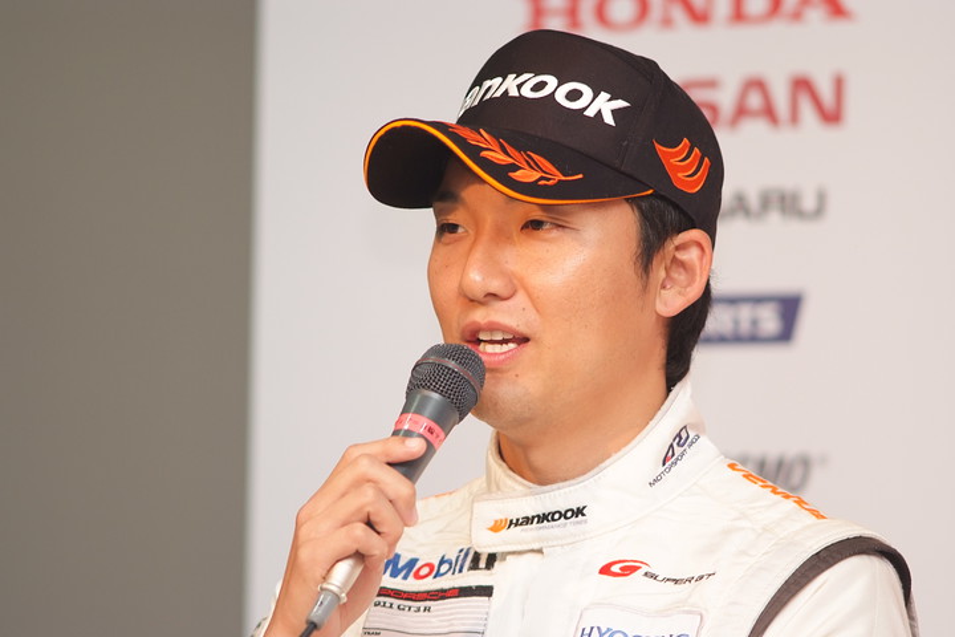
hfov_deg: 7.6
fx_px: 7162
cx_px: 478
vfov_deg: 5.1
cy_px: 318
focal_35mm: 270
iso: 400
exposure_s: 1/125
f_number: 2.8
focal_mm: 180
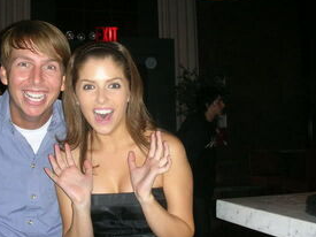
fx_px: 465
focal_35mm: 51
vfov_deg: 28.5
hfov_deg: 37.1
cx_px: 103
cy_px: 129
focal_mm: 5.8
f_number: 3
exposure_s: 1/60.1
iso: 121
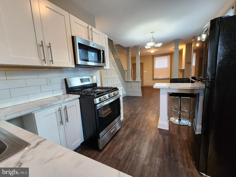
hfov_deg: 106.2
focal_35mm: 13
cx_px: 118
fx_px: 89
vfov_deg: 89.9
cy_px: 88
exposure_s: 1/30
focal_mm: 2.2
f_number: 2.2
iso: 400
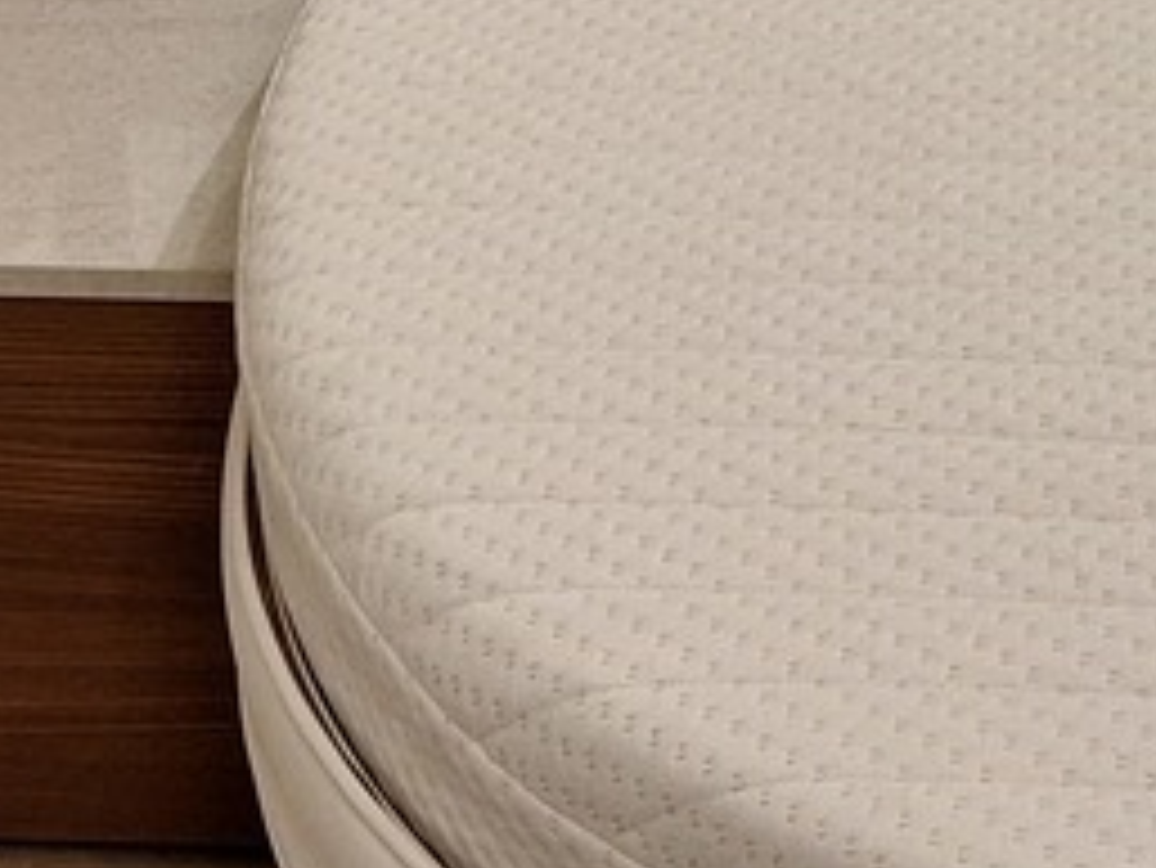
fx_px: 4310
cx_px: 1543
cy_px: -504
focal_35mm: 129
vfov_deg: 11.0
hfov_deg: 14.6
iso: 160
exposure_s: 1/50
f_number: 1.8
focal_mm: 5.54
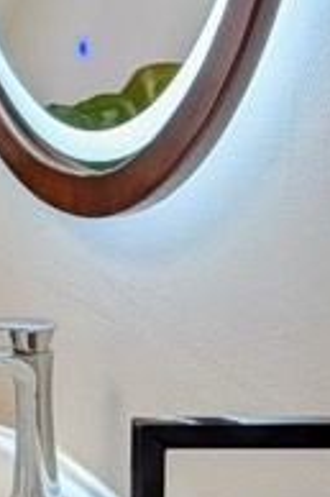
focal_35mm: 132
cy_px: -5
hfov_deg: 8.9
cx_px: -577
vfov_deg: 15.3
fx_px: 1818
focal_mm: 6.9
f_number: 1.68
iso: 18
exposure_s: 1/49.1
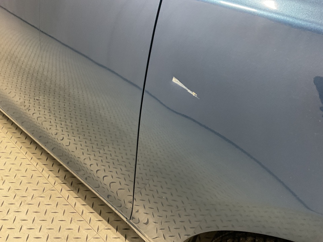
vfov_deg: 48.2
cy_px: 121
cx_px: 162
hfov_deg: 61.7
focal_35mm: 29
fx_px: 271
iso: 200
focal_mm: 3
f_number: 1.8
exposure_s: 1/60
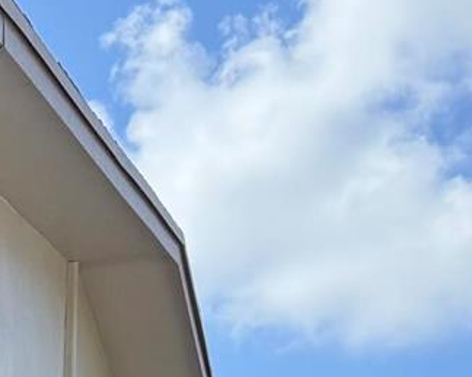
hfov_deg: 11.1
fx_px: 2067
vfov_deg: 9.1
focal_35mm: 148
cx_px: -642
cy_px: 972
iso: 100
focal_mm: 6.76
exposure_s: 1/2370
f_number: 1.78
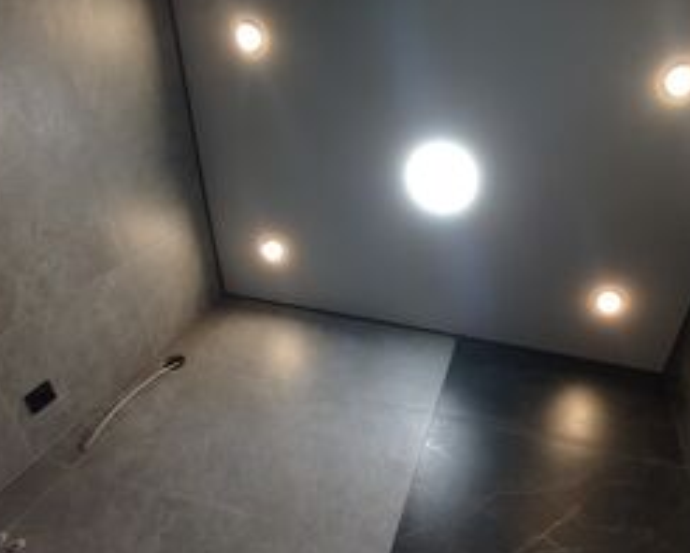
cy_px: 275
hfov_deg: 73.7
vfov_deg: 63.2
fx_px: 449
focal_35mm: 22
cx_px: 432
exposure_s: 1/33
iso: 80
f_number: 2.2
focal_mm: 1.65
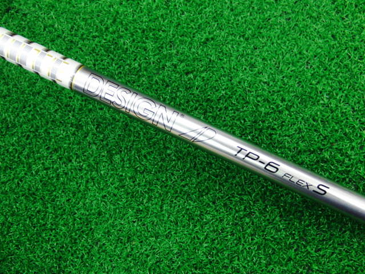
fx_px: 390
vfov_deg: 38.7
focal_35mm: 37
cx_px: 182
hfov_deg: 50.1
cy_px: 137
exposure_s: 1/30
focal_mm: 6.42
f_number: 3.6
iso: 400
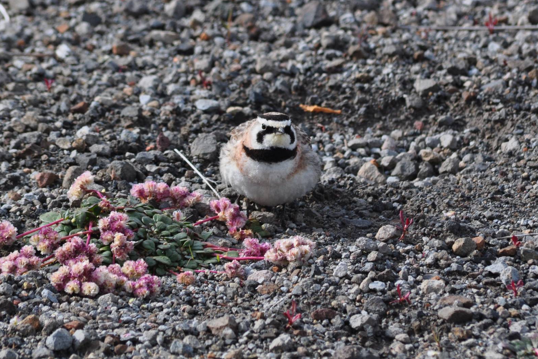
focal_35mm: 453
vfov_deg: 3.0
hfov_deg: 4.6
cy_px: 179
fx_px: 6769
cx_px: 270
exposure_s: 1/250
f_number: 10
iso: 280
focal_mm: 300
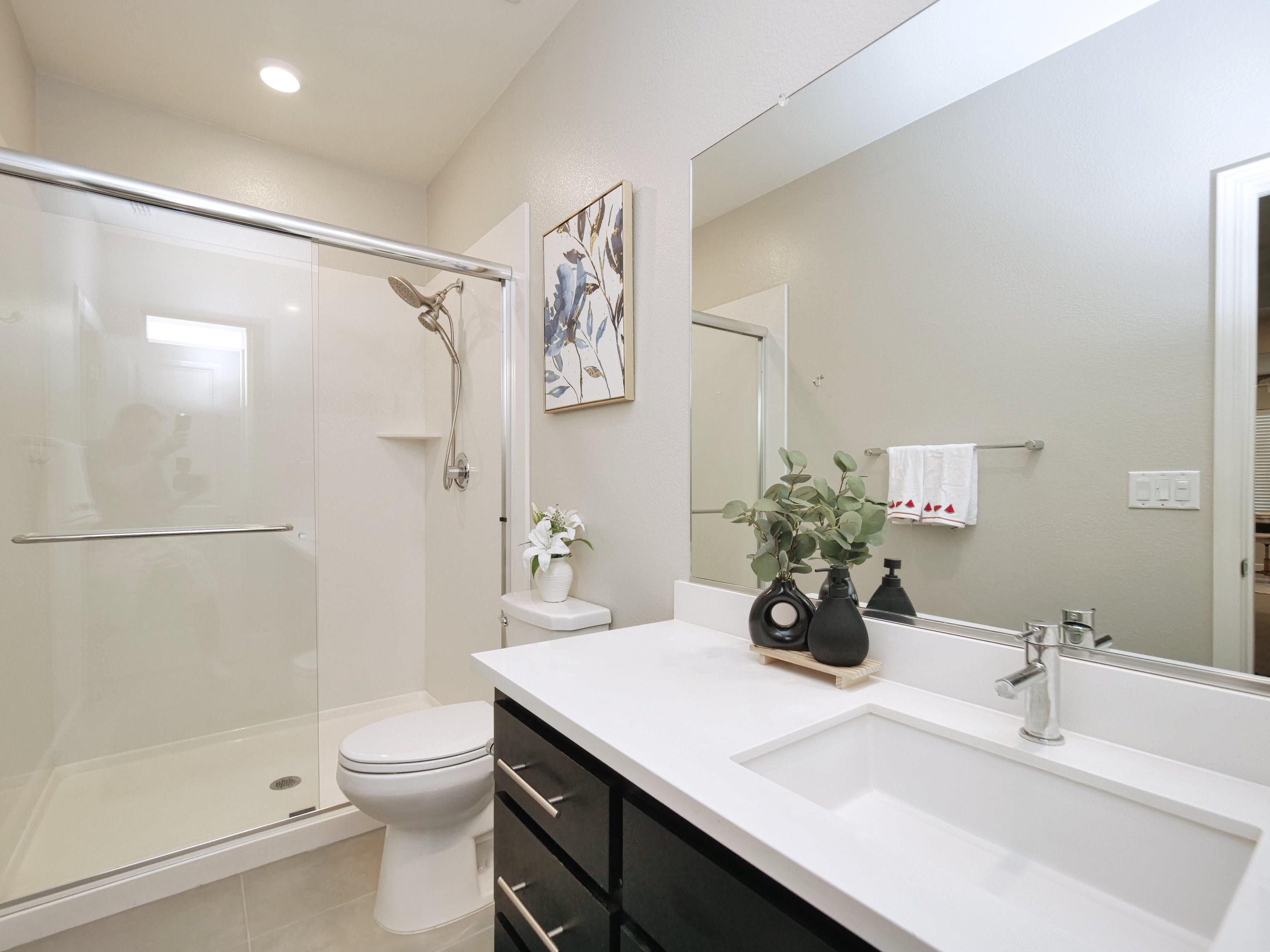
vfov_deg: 81.7
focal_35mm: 15
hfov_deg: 98.1
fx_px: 550
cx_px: 614
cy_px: 492
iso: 800
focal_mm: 7
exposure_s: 1/160
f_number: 3.2
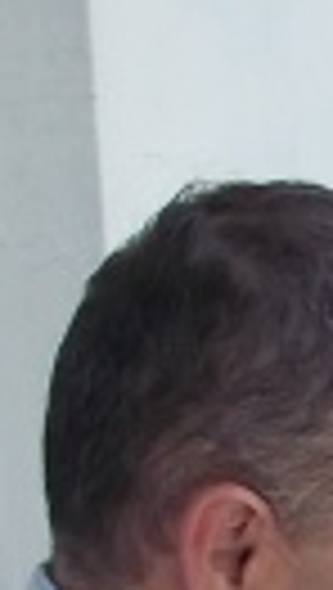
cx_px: 1125
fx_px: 3505
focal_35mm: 224
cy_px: 971
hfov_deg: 5.1
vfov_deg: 9.3
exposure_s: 1/250
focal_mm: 6.5
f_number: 3.1
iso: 80
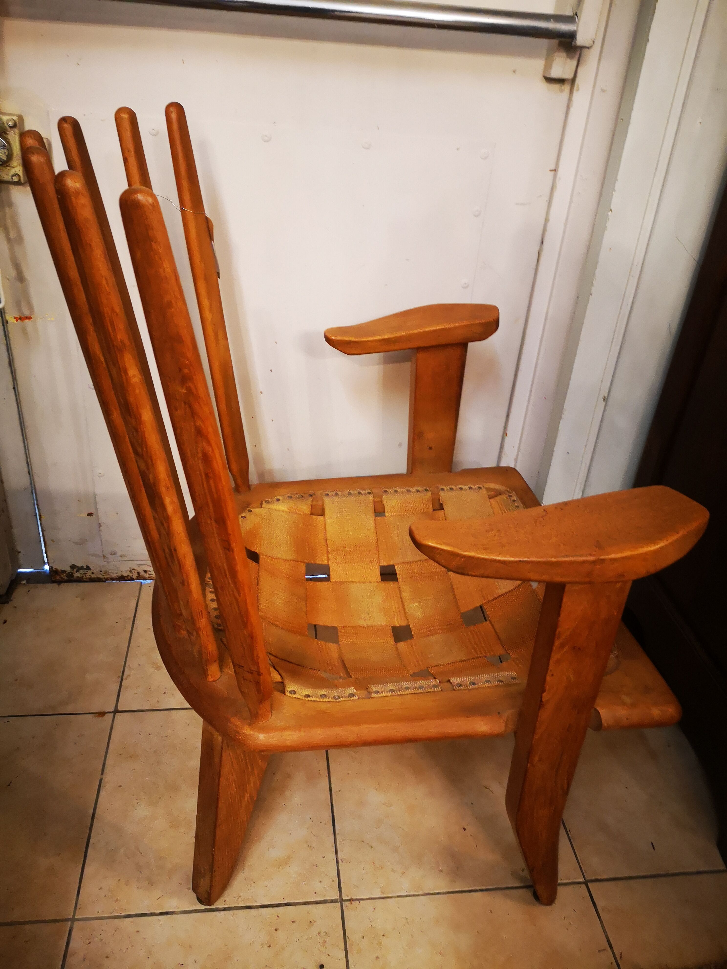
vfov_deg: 65.3
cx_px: 364
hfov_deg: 51.4
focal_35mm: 27
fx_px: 756
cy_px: 484
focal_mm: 3.95
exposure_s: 1/25
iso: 500
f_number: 1.8
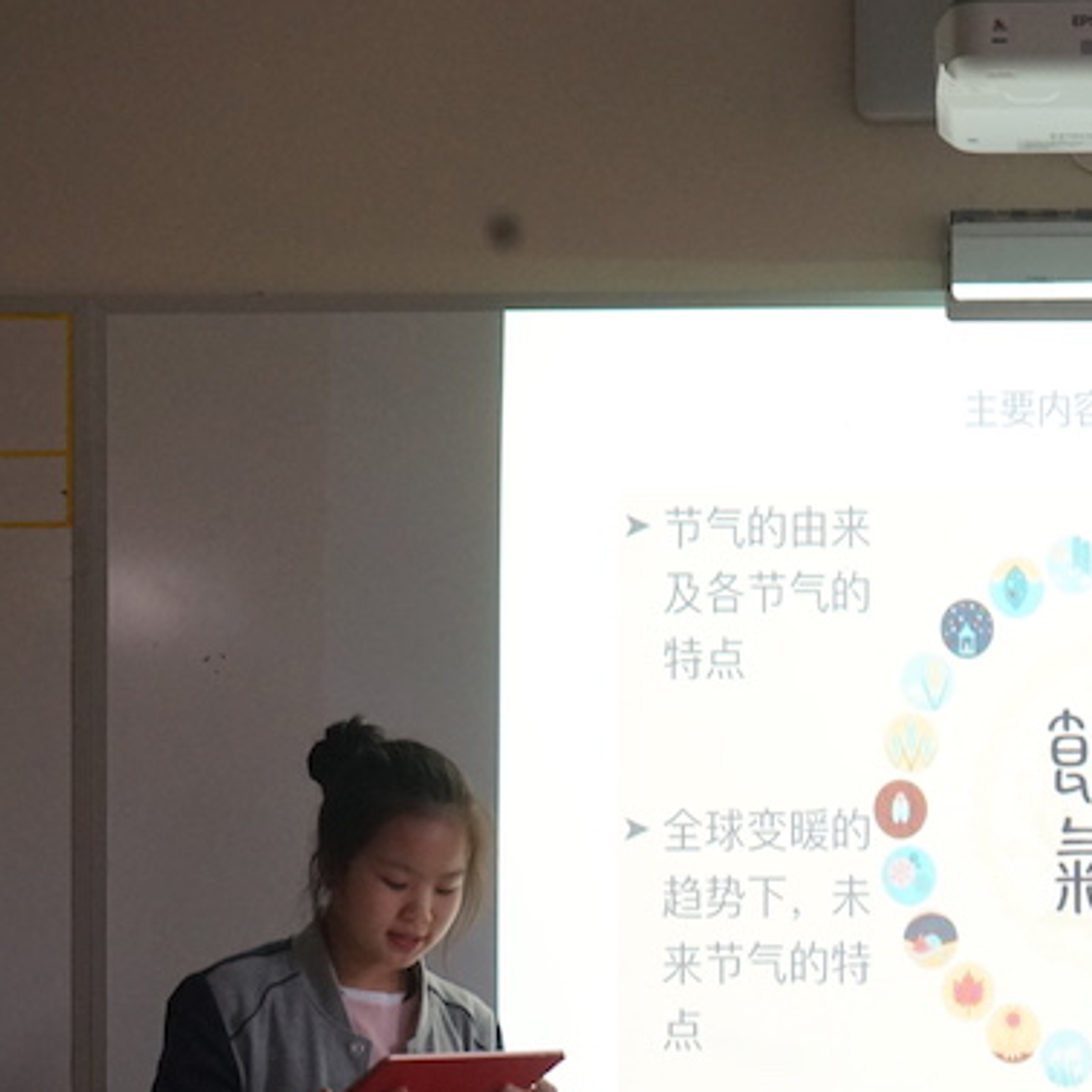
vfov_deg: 14.9
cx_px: 829
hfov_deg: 14.8
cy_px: 767
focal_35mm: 117
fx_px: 4176
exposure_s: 1/100
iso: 2500
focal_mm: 65
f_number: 7.1
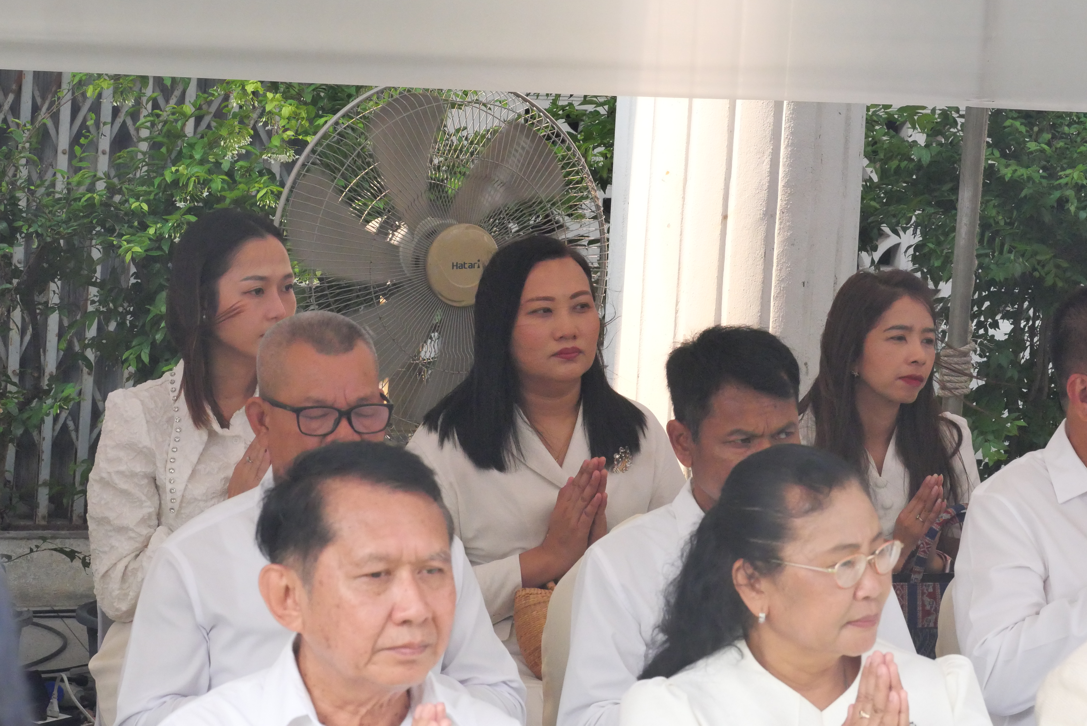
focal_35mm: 128
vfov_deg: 10.7
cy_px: 363
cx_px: 544
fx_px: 3867
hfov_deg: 16.0
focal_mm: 62
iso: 4000
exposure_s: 1/1000
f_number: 9
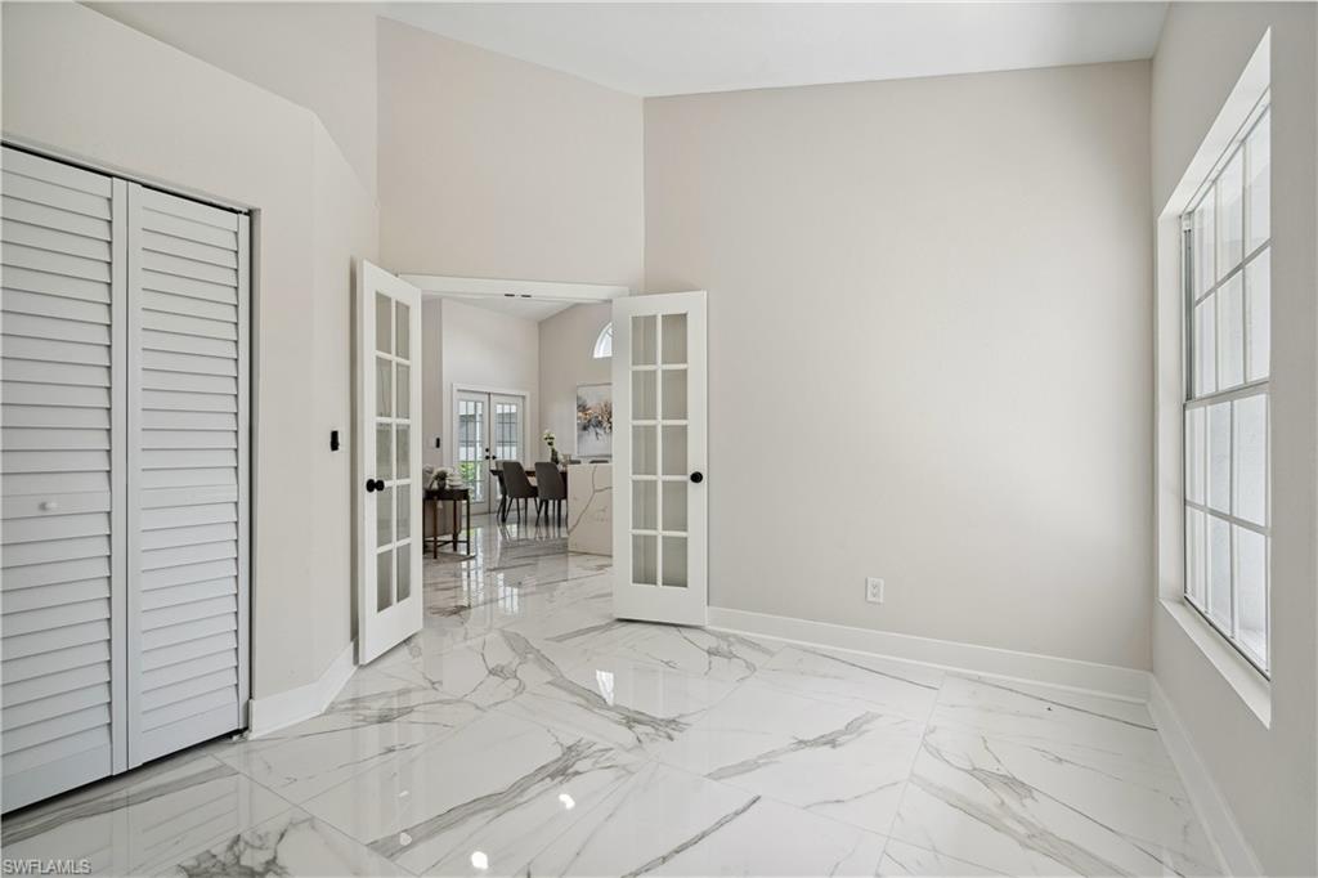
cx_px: 659
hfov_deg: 96.8
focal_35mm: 16
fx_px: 586
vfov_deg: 73.7
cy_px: 439
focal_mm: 16
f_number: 8
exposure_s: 1/40
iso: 200
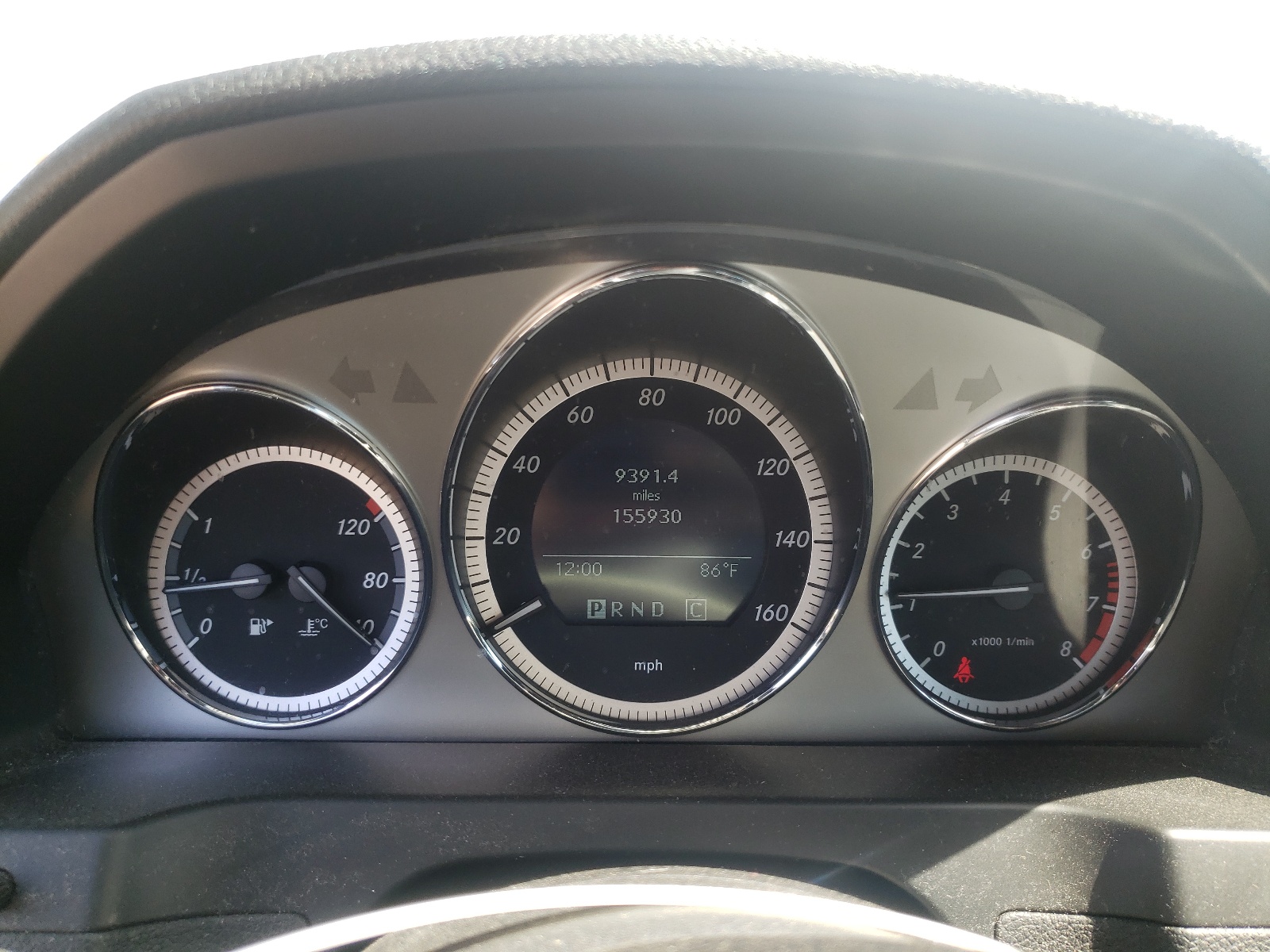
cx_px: 635
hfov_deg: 67.3
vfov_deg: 53.1
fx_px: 954
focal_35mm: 26
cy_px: 476
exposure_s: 1/196
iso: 50
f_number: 1.5
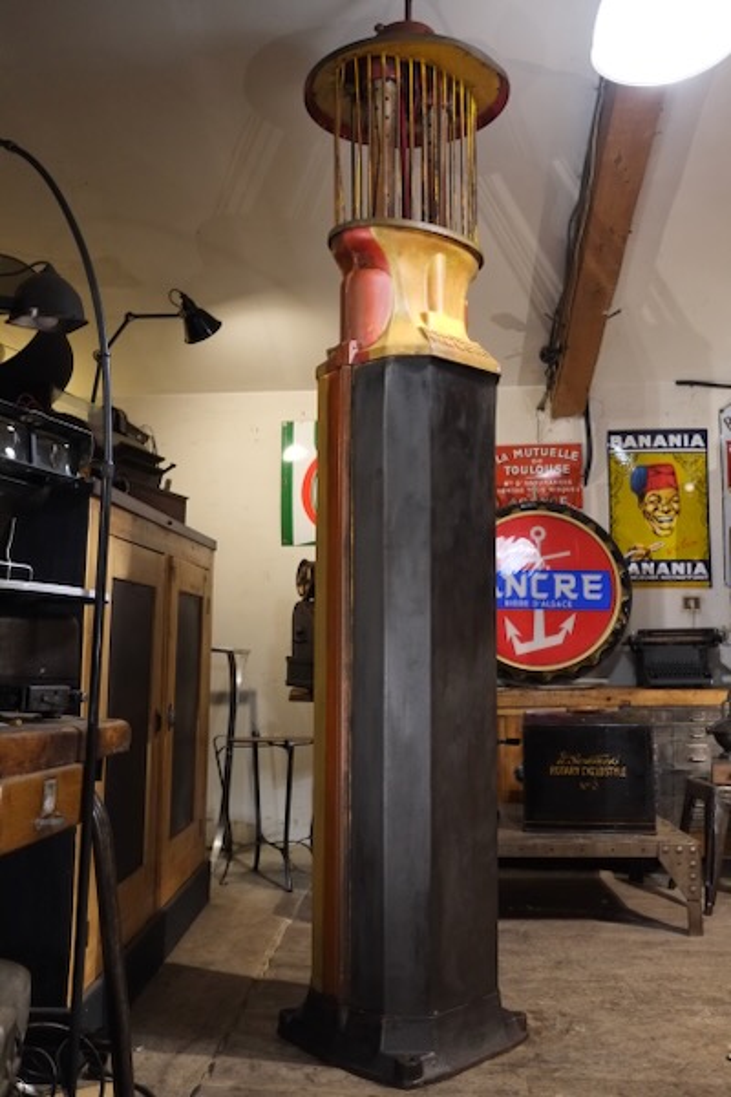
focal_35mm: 35
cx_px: 366
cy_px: 548
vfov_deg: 54.4
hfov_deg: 37.9
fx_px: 1066
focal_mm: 23
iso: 3200
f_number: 3.6
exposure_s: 1/125
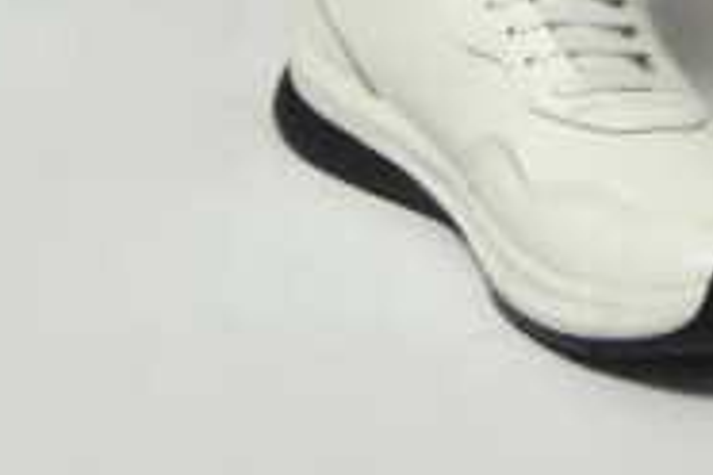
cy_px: -1536
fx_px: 4852
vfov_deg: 4.9
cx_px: -299
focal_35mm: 245
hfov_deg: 8.3
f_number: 6.3
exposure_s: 1/125
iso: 400
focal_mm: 38
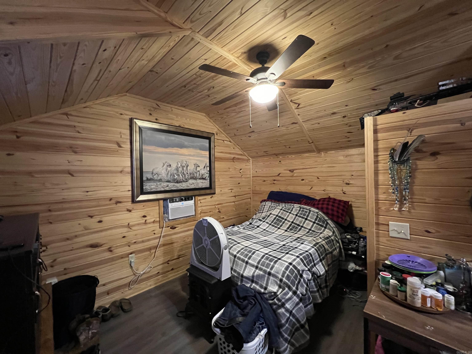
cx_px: 236
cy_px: 177
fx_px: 177
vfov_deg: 89.9
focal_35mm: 13
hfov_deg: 106.2
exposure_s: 1/30
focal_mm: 1.57
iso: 1000
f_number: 1.8
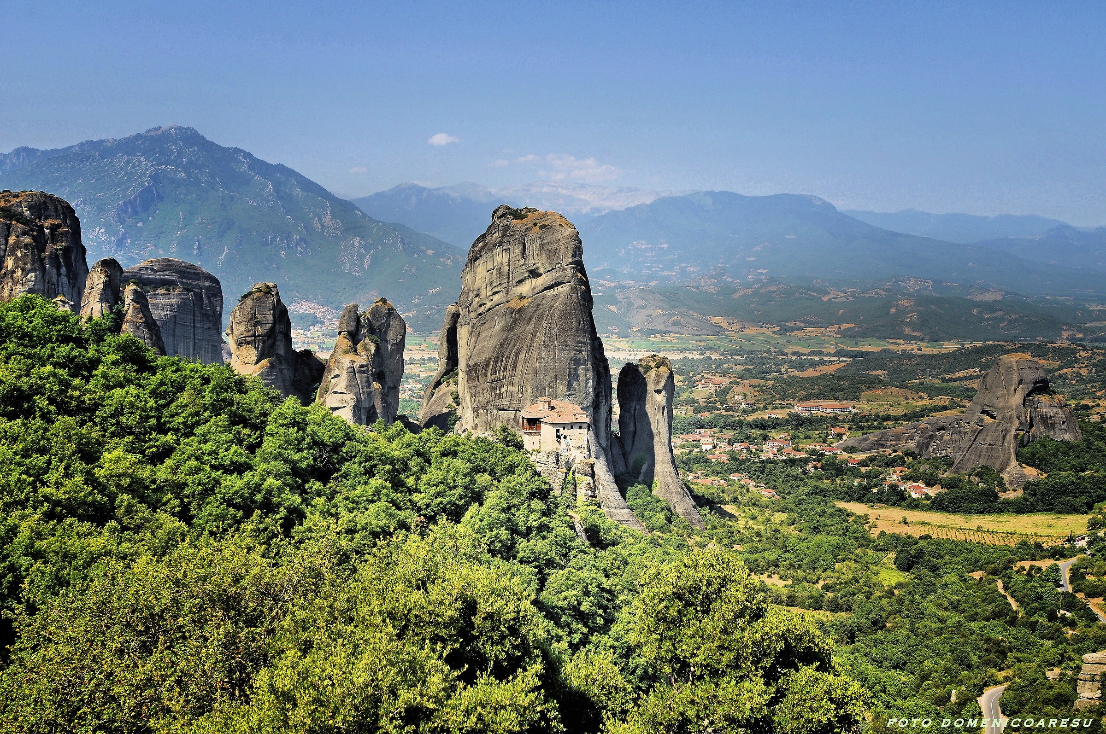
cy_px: 367
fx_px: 1105
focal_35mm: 36
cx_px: 553
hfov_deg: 53.2
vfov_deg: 36.8
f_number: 10
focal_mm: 24
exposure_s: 1/400
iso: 200
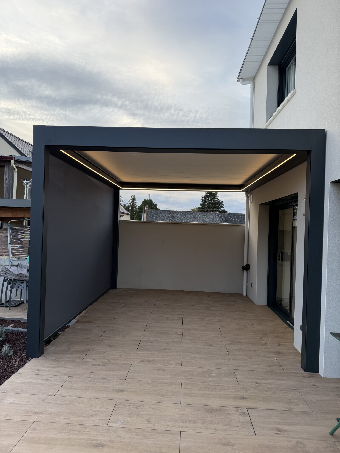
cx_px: 170
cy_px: 226
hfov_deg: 56.8
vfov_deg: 71.6
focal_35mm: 24
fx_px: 314
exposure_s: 1/176
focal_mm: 6.76
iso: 80
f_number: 1.78
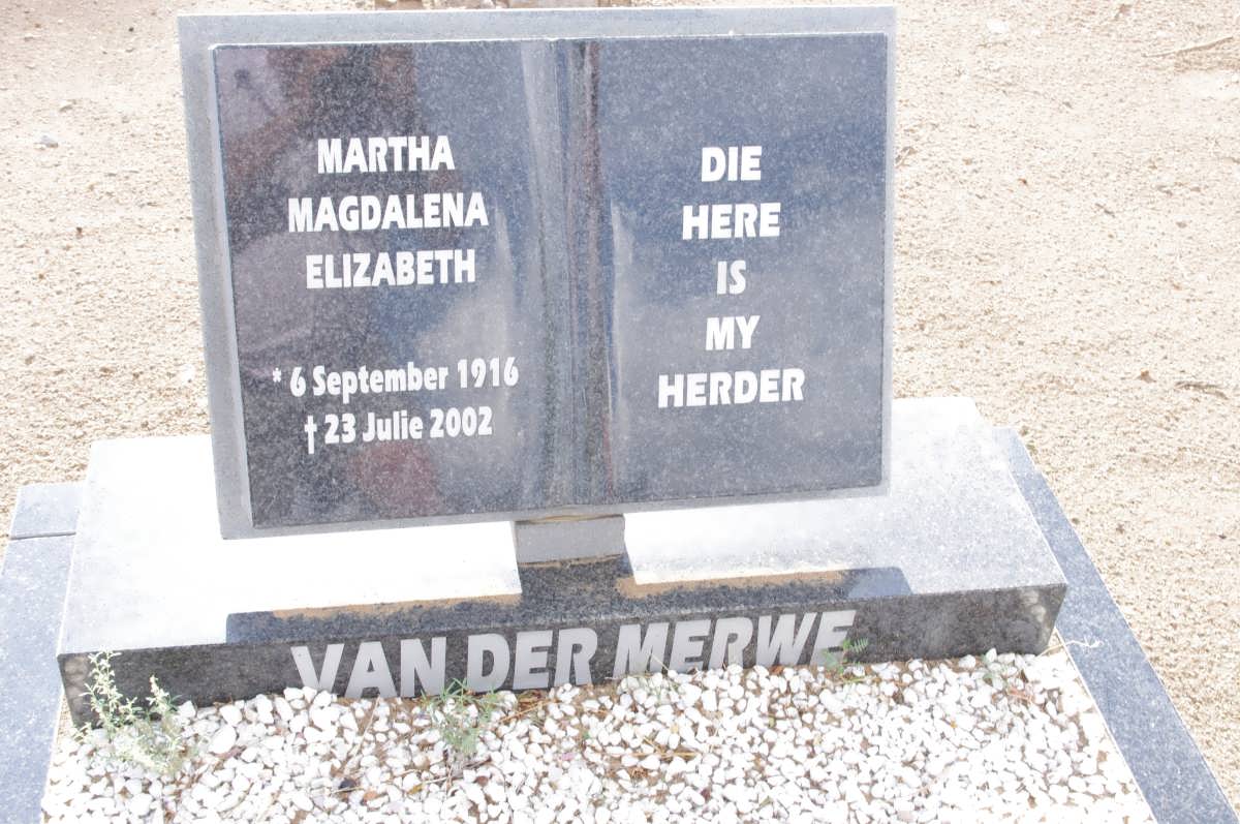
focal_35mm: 46
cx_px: 620
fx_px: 1582
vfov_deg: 29.2
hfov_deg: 42.8
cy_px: 412
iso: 800
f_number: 11
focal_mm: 30.63
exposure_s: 1/125
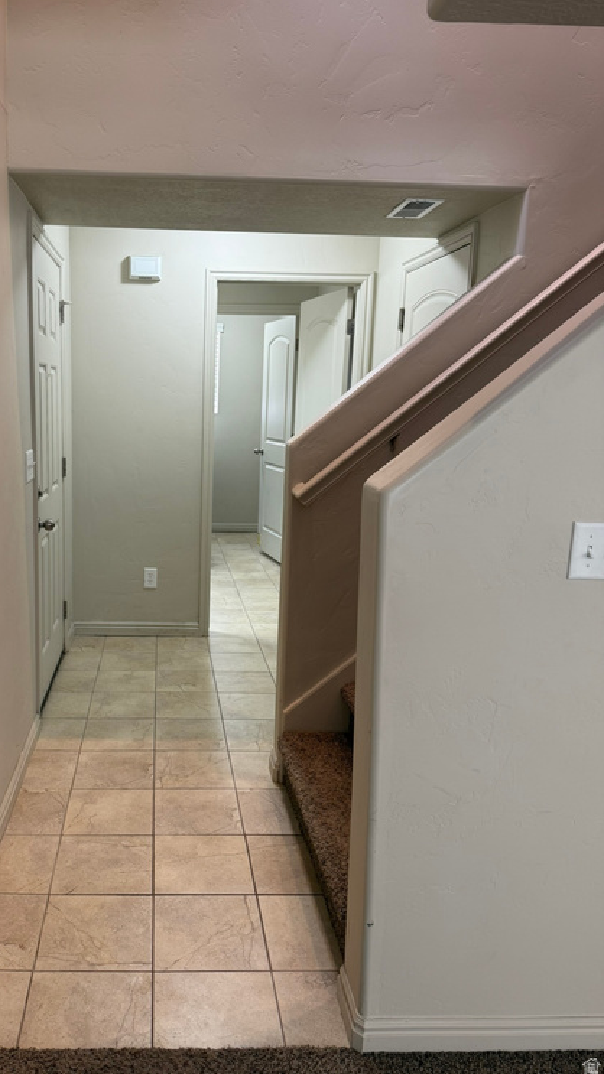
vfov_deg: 69.9
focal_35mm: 27
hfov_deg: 42.1
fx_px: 769
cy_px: 525
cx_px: 189
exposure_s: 1/60
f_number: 1.78
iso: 125
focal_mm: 6.76
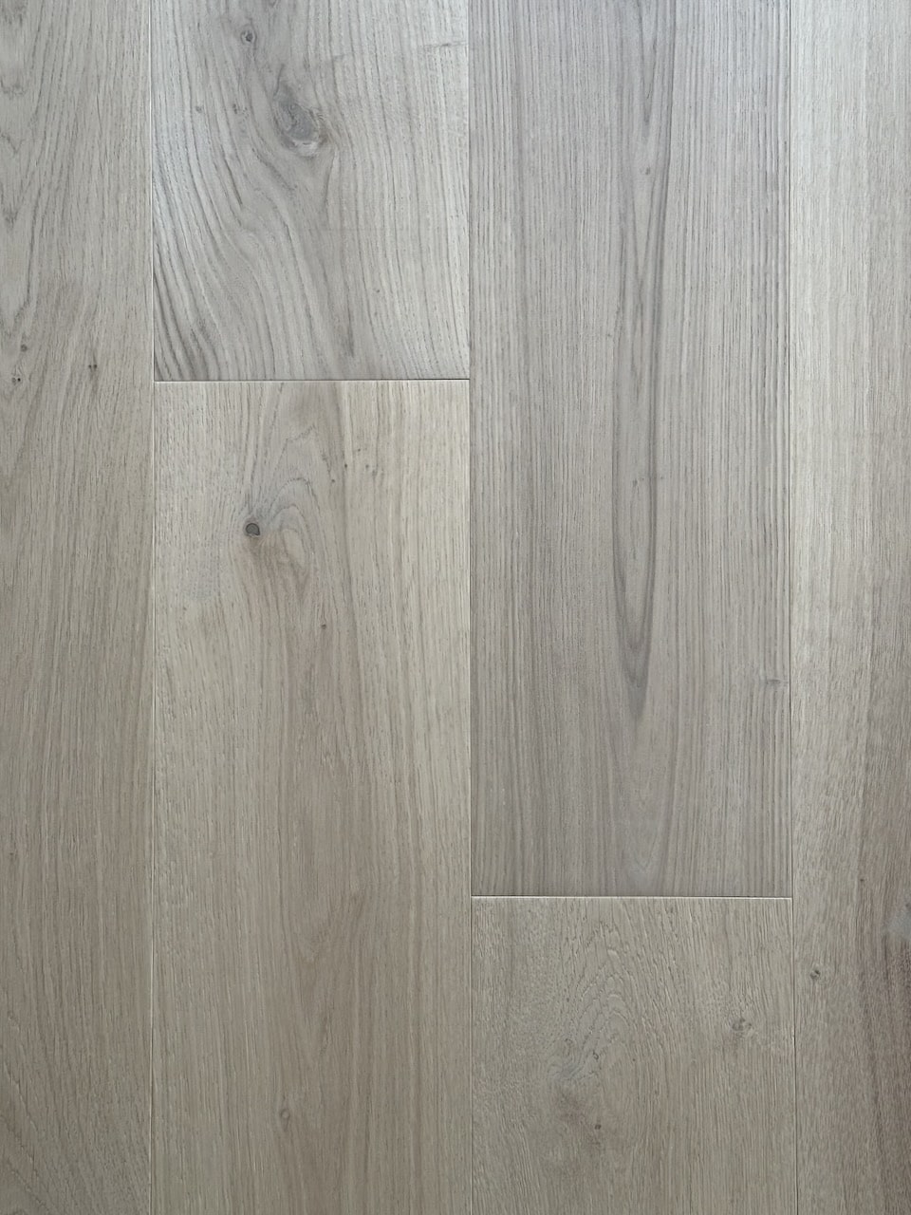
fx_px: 1684
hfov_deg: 30.3
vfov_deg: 39.7
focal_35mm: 48
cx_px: 456
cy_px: 608
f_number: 1.78
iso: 50
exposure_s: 1/122
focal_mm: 6.76
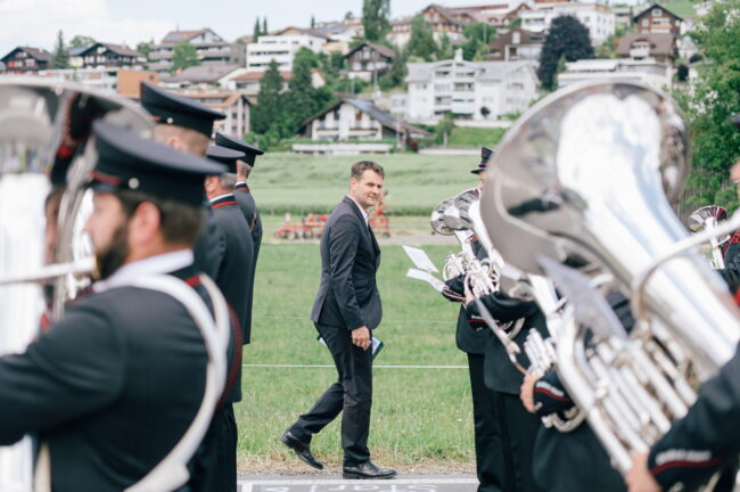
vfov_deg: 19.4
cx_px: 370
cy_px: 246
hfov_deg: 28.9
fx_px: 1437
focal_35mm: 70
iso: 100
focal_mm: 70
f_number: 2.8
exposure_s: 1/500
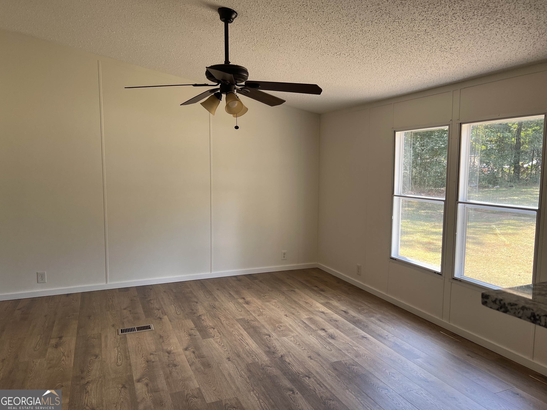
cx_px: 274
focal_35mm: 26
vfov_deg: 53.1
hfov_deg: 67.3
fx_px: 411
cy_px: 205
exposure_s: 1/162
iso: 64
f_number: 1.5
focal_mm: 5.7
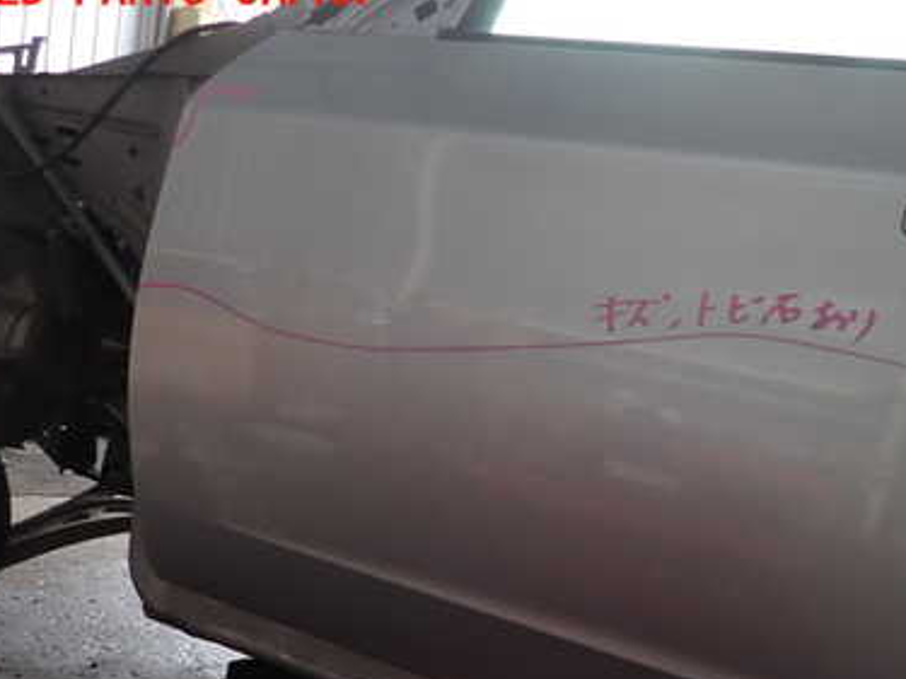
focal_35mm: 40
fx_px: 1047
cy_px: 503
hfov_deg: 45.6
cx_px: 652
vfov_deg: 35.2
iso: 100
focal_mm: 4.5
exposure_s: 1/60
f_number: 2
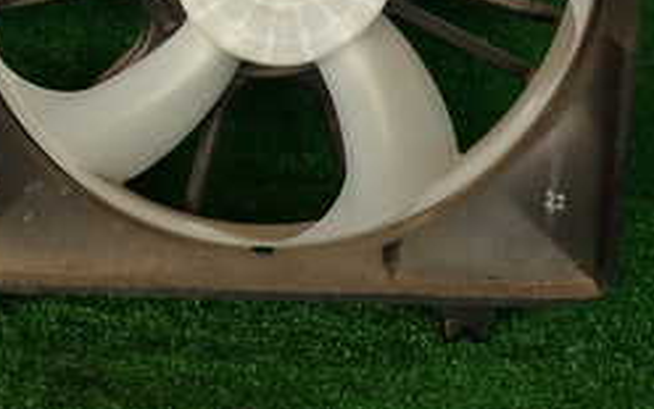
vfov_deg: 19.0
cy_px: -98
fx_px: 1141
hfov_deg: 29.7
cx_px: -8
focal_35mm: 64
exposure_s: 1/80
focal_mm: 4.5
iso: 100
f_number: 2.8
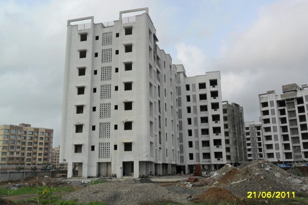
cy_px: 100
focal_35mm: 34
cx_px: 153
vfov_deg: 38.9
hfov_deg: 55.8
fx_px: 291
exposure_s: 1/750
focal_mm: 5.7
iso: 100
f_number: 3.7
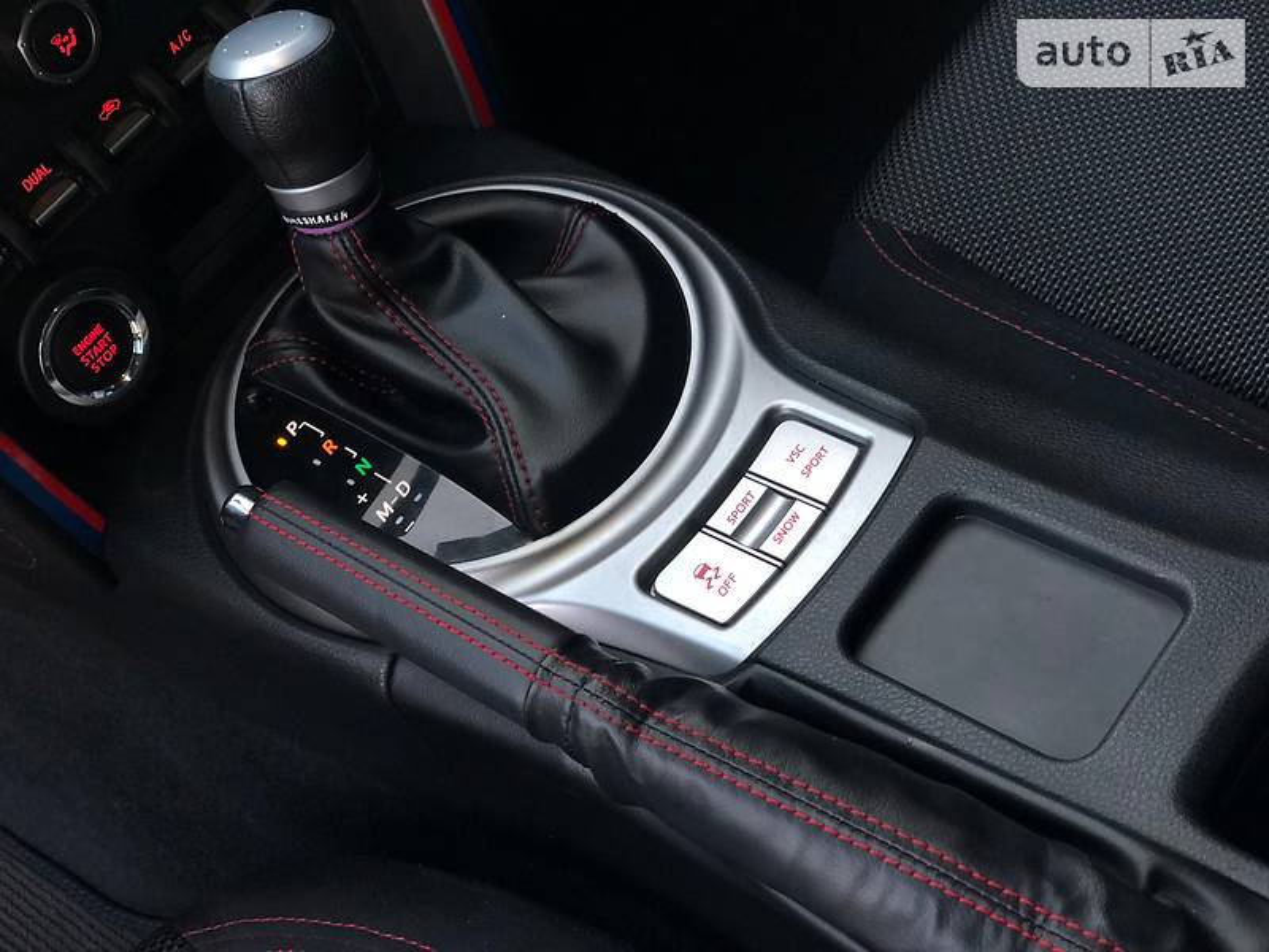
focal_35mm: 52
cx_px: 634
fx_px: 1906
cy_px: 476
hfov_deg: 36.8
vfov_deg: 28.0
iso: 125
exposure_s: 1/33
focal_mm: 6
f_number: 2.4
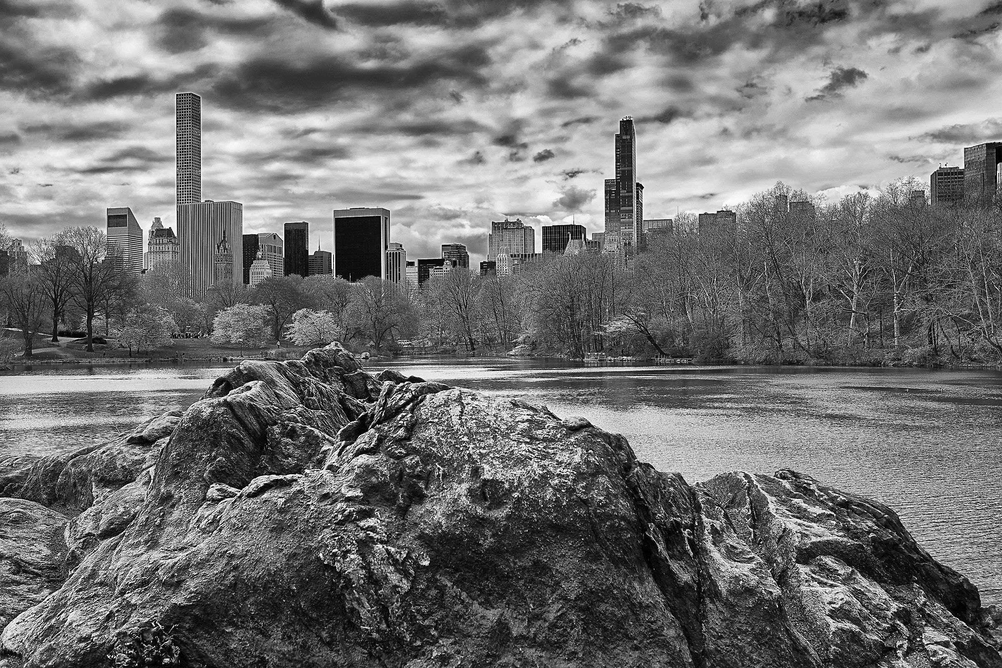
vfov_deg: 37.9
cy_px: 334
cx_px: 501
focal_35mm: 35
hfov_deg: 54.4
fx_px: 974
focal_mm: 23
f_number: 8
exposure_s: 1/340
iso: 200
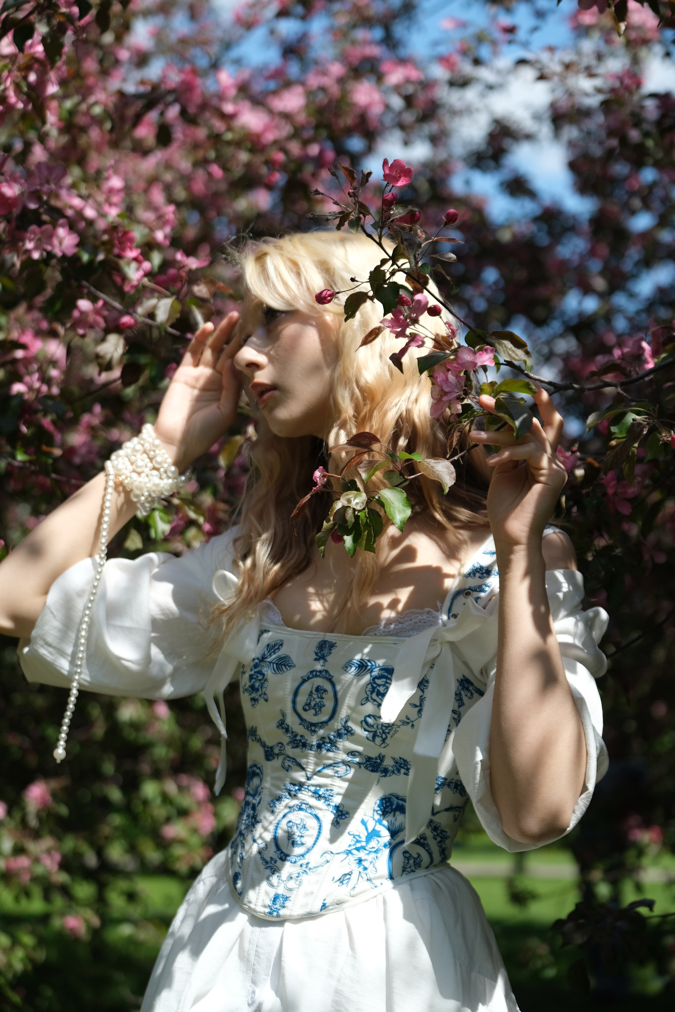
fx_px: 2109
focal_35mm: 75
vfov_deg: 27.0
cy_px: 506
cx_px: 338
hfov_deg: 18.2
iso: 160
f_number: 3.2
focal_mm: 50
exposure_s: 1/500
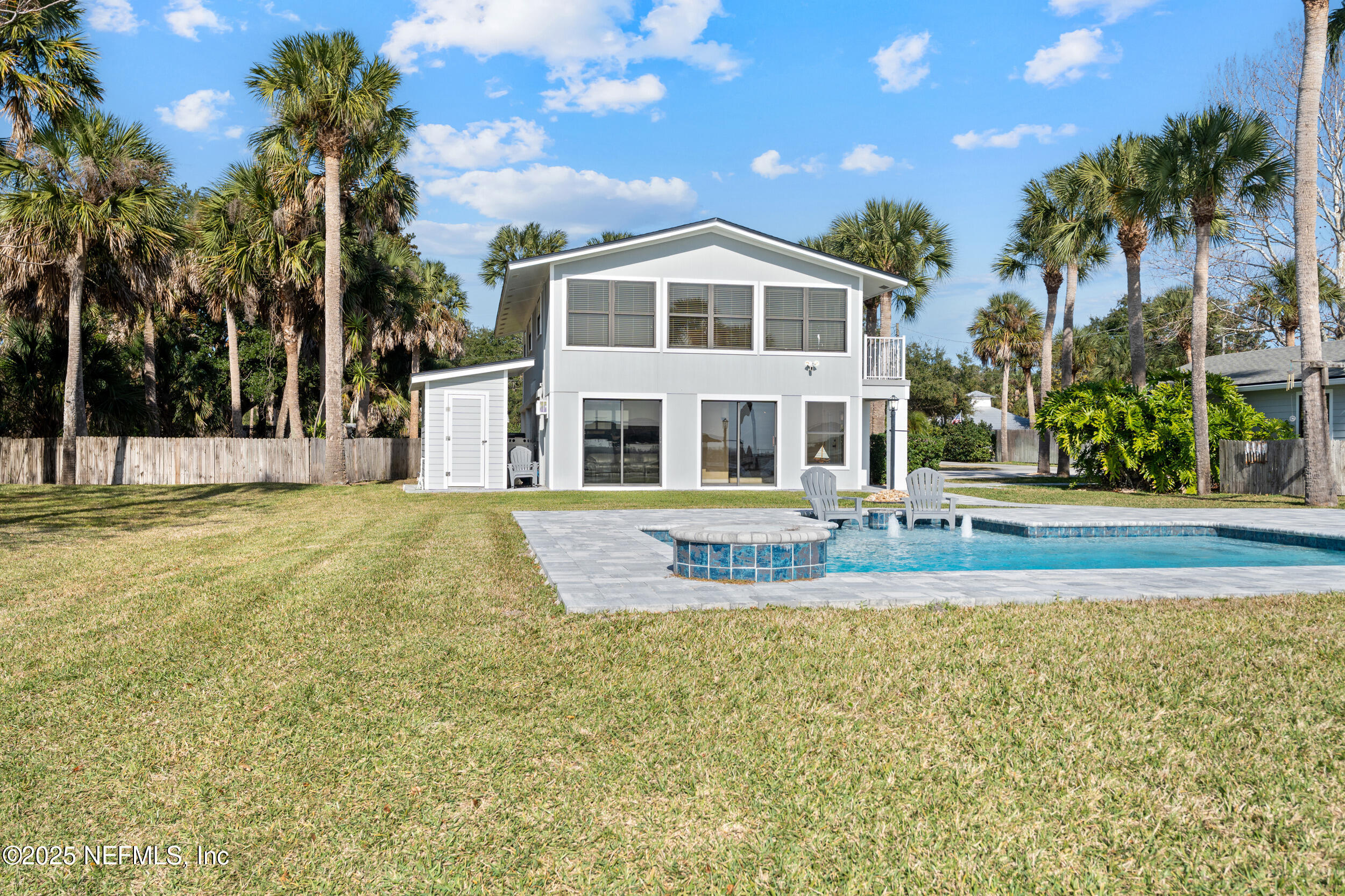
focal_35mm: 28
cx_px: 672
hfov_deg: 65.5
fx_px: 1046
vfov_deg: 46.4
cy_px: 448
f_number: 8
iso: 320
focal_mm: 28
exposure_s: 1/800
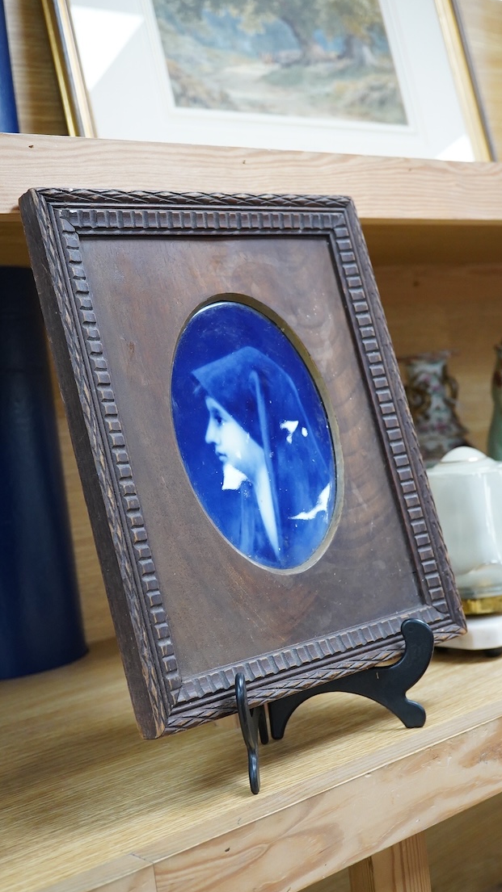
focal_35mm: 48
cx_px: 238
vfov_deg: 42.9
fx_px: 1137
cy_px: 444
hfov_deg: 24.9
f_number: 7.1
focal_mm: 30
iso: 2500
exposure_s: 1/160
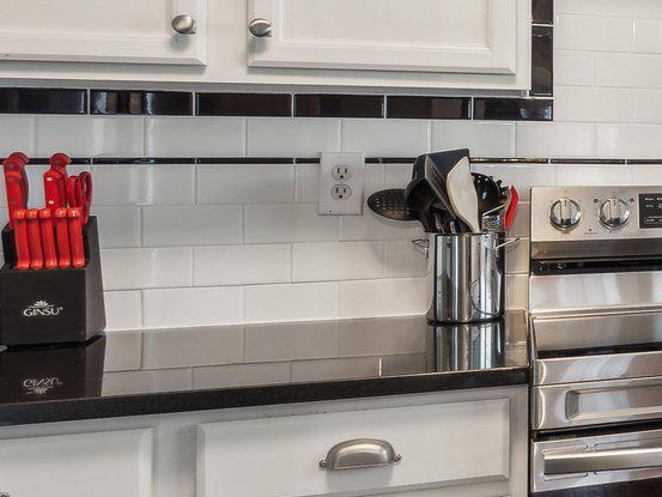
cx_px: 1081
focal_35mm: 59
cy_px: 186
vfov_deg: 24.8
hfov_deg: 23.4
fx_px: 1124
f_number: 6.3
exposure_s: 1/2
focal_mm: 16.5
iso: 125
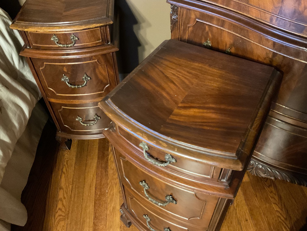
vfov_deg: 48.2
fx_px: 257
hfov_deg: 61.7
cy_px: 116
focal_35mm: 29
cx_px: 154
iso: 500
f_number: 1.8
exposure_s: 1/20
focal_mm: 3
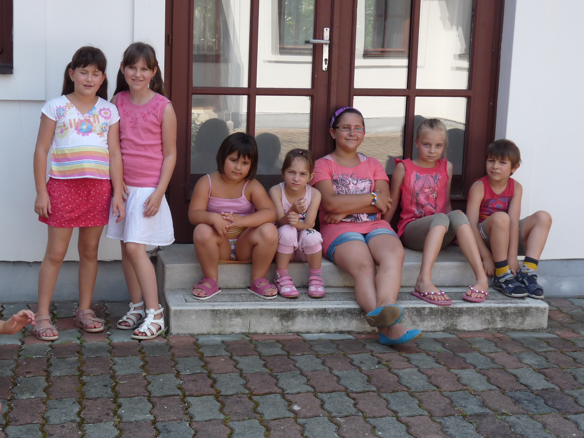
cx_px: 190
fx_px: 1063
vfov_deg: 23.3
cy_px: 213
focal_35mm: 63
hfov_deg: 30.5
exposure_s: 1/160
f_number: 4
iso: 100
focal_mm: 8
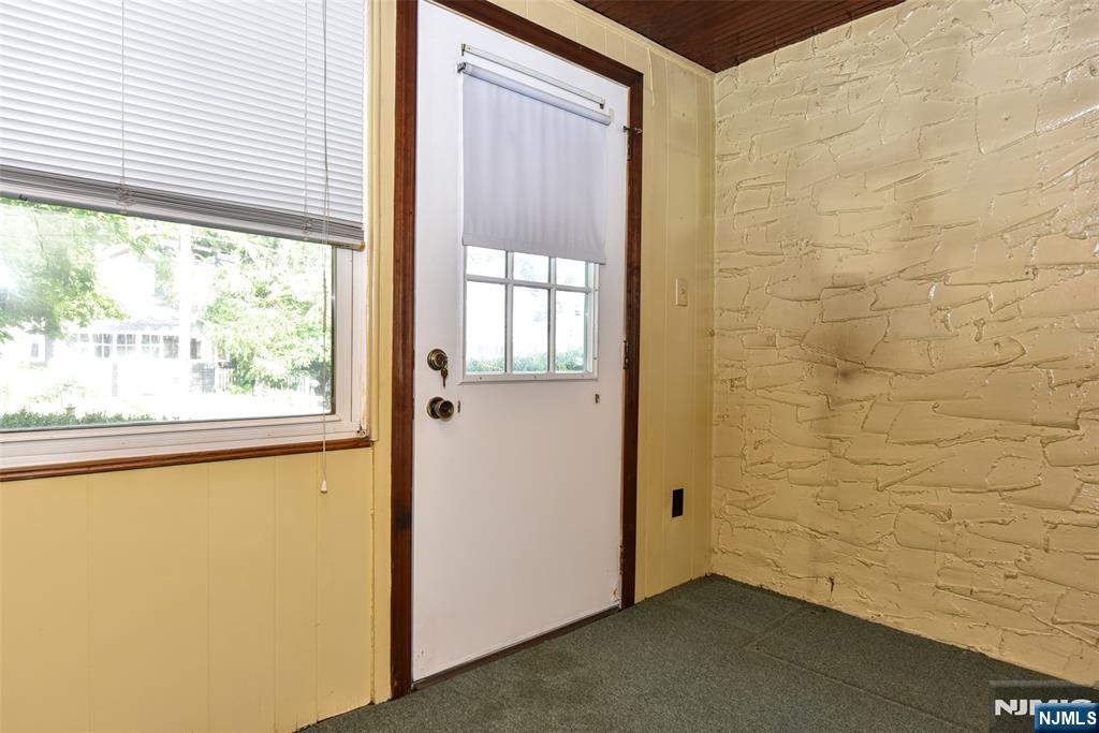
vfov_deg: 61.9
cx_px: 550
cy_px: 366
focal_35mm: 20
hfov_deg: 84.0
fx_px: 611
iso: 800
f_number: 4.8
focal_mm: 20
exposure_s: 1/90
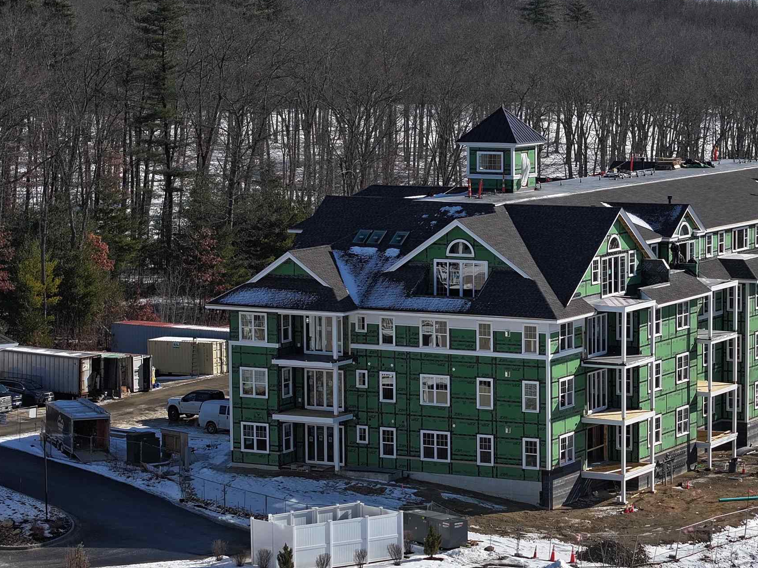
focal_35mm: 126
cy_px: 285
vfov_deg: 11.8
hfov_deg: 15.5
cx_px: 616
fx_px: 2759
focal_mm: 19.35
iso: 110
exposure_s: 1/2000
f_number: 2.8
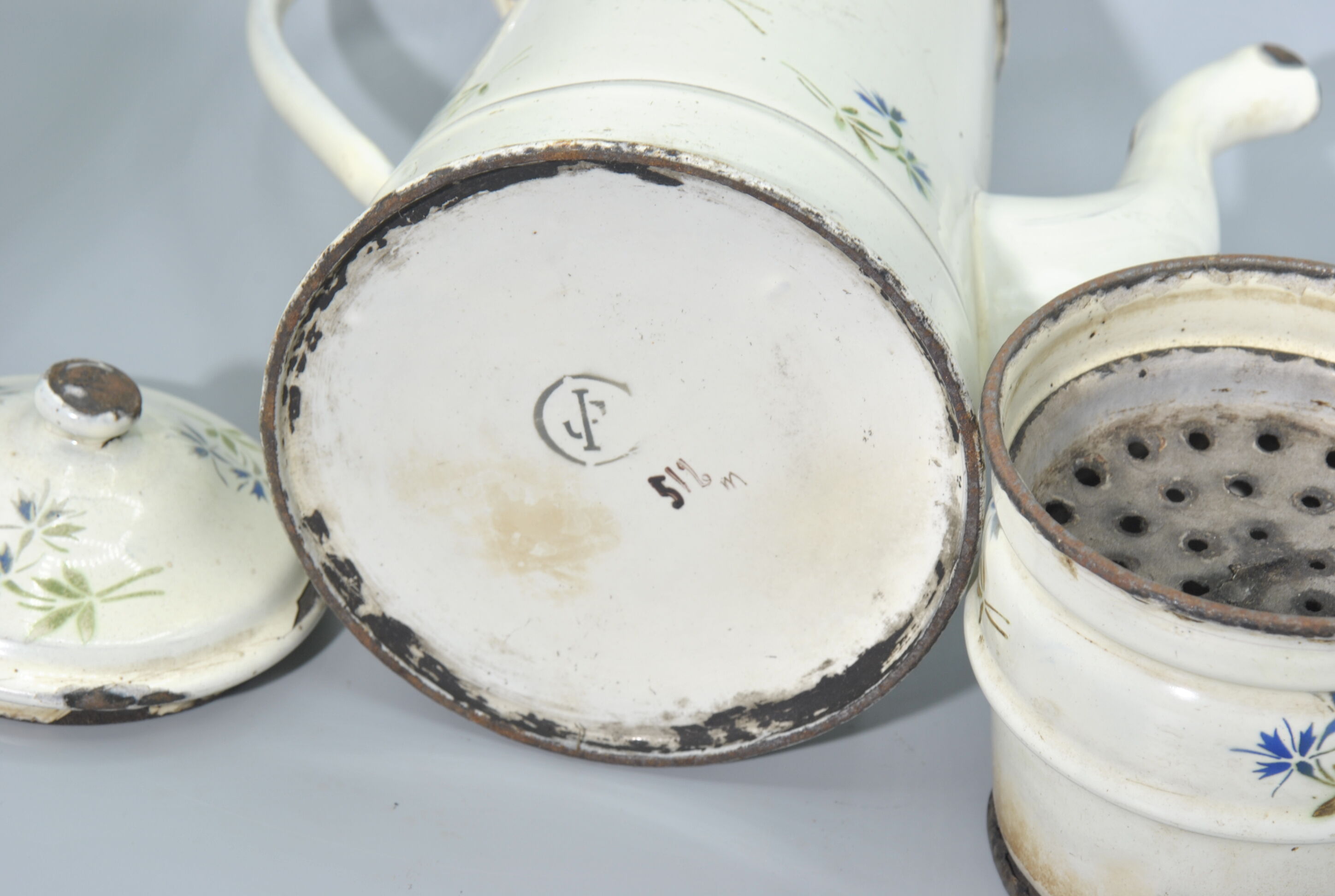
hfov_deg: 18.9
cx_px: 668
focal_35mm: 108
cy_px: 448
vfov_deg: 12.7
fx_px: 4013
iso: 140
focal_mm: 72
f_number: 10
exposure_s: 1/80
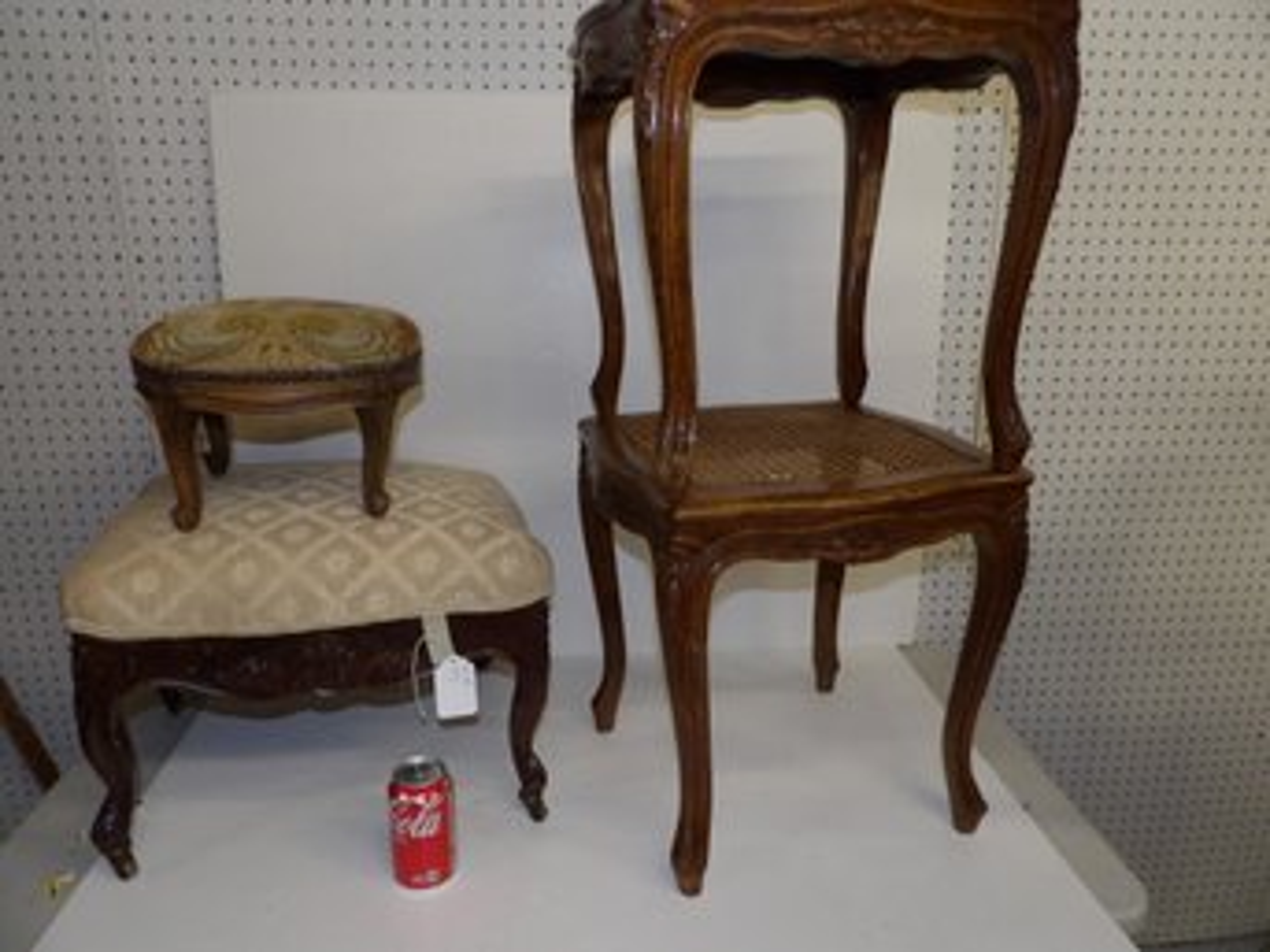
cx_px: 635
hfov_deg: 71.6
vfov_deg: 56.8
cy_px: 476
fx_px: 880
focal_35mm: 24
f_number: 2.8
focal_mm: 4.3
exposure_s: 1/60
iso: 200
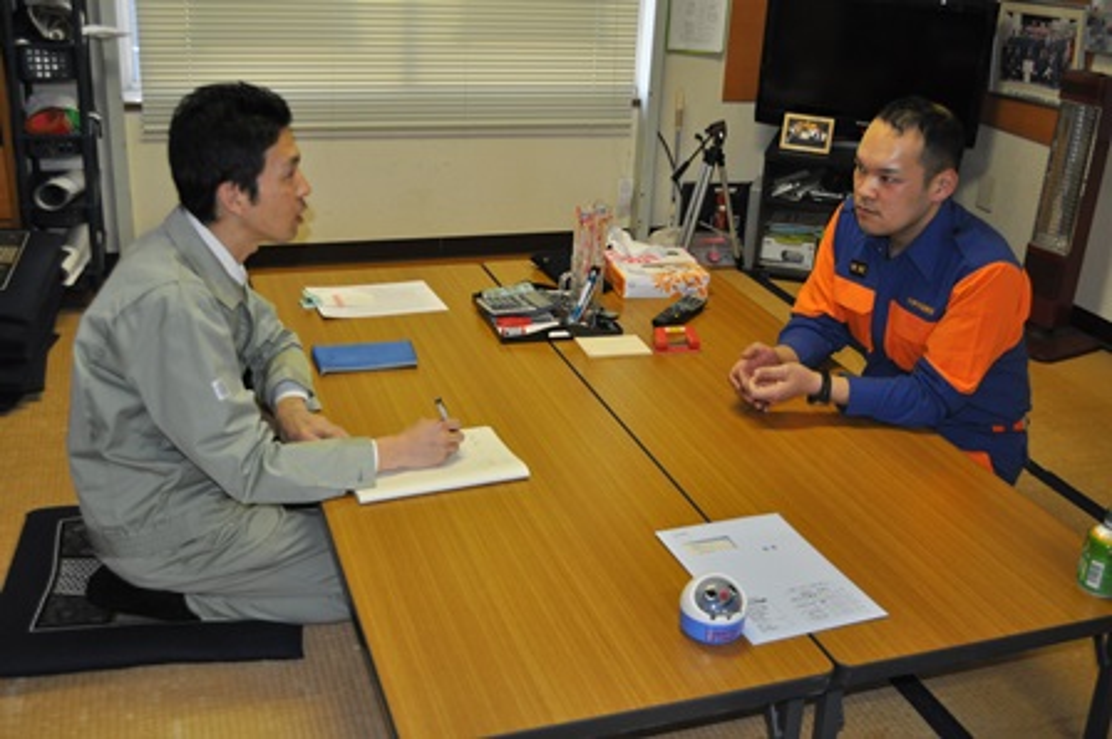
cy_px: 370
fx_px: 1204
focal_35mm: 39
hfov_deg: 49.6
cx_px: 556
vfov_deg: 34.2
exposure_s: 1/60
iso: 800
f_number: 4.2
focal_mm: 26
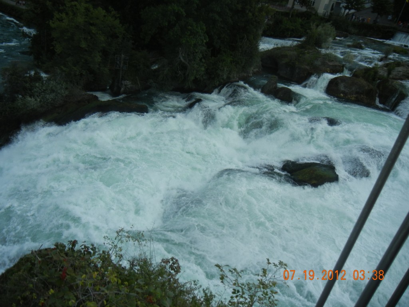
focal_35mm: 30
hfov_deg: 60.0
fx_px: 354
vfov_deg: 46.8
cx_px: 204
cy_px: 154
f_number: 7
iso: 160
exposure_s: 1/696
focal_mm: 5.4
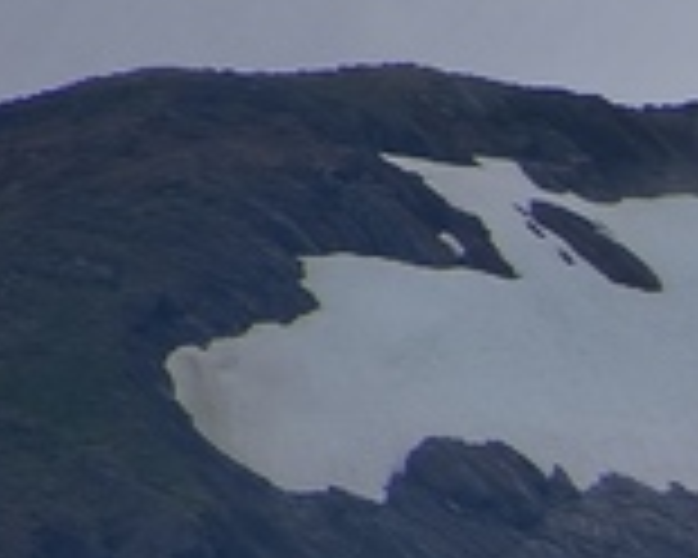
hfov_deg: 0.8
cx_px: 2346
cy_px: 774
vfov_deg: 0.7
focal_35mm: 2333
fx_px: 48195
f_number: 5.6
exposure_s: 1/640
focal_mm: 300
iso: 160
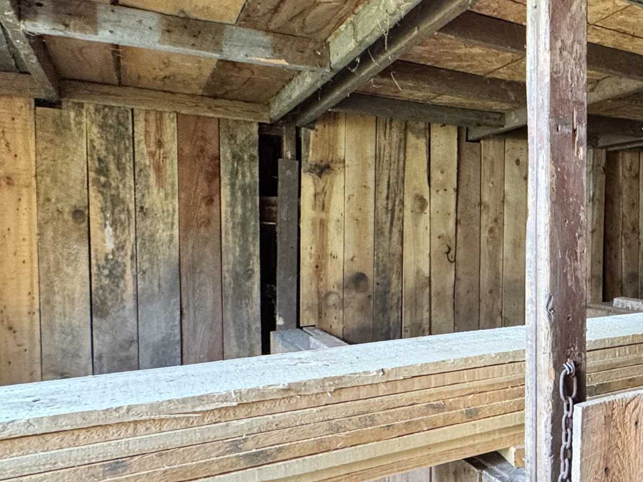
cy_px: 276
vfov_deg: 41.7
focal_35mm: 34
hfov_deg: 44.3
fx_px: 632
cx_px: 668
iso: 500
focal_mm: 2.22
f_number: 2.2
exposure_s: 1/60
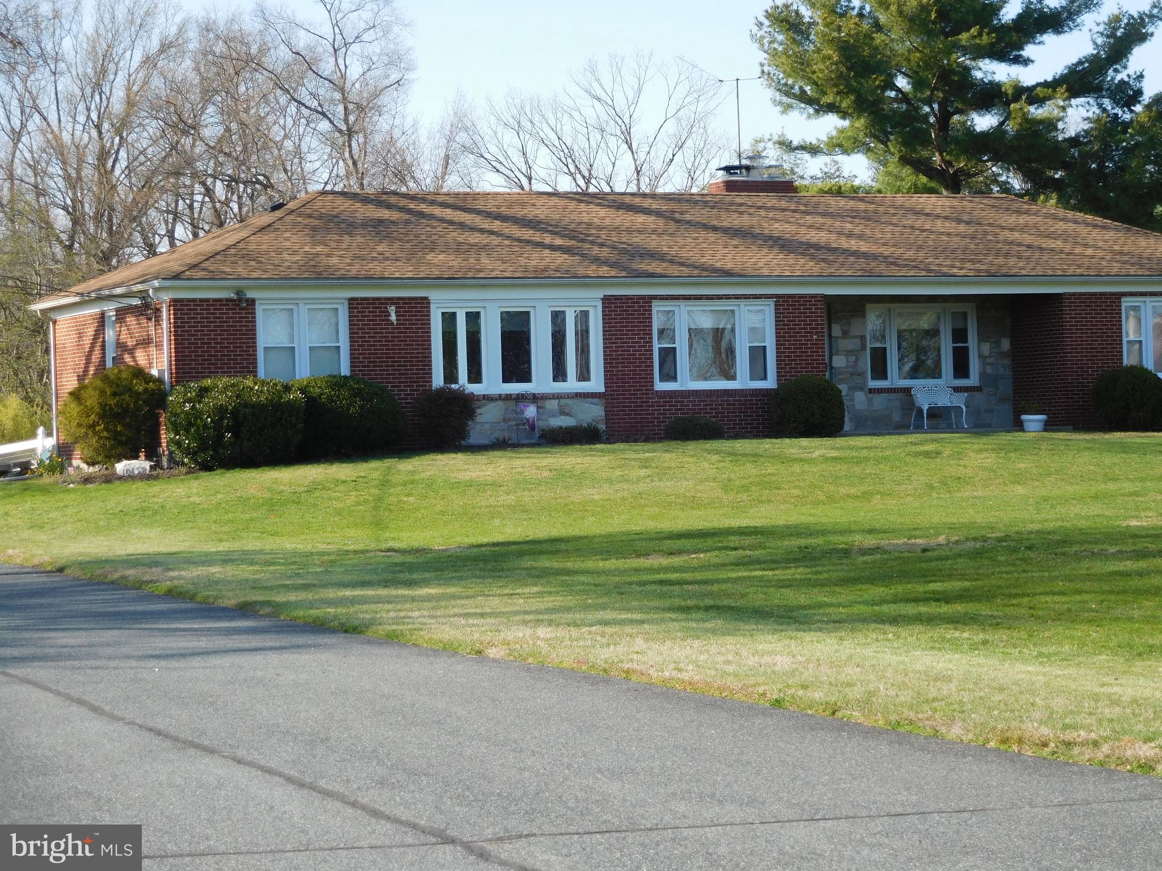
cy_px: 436
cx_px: 581
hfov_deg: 19.6
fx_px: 3357
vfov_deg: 14.8
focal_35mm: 100
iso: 125
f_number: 4.8
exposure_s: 1/320
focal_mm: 17.8
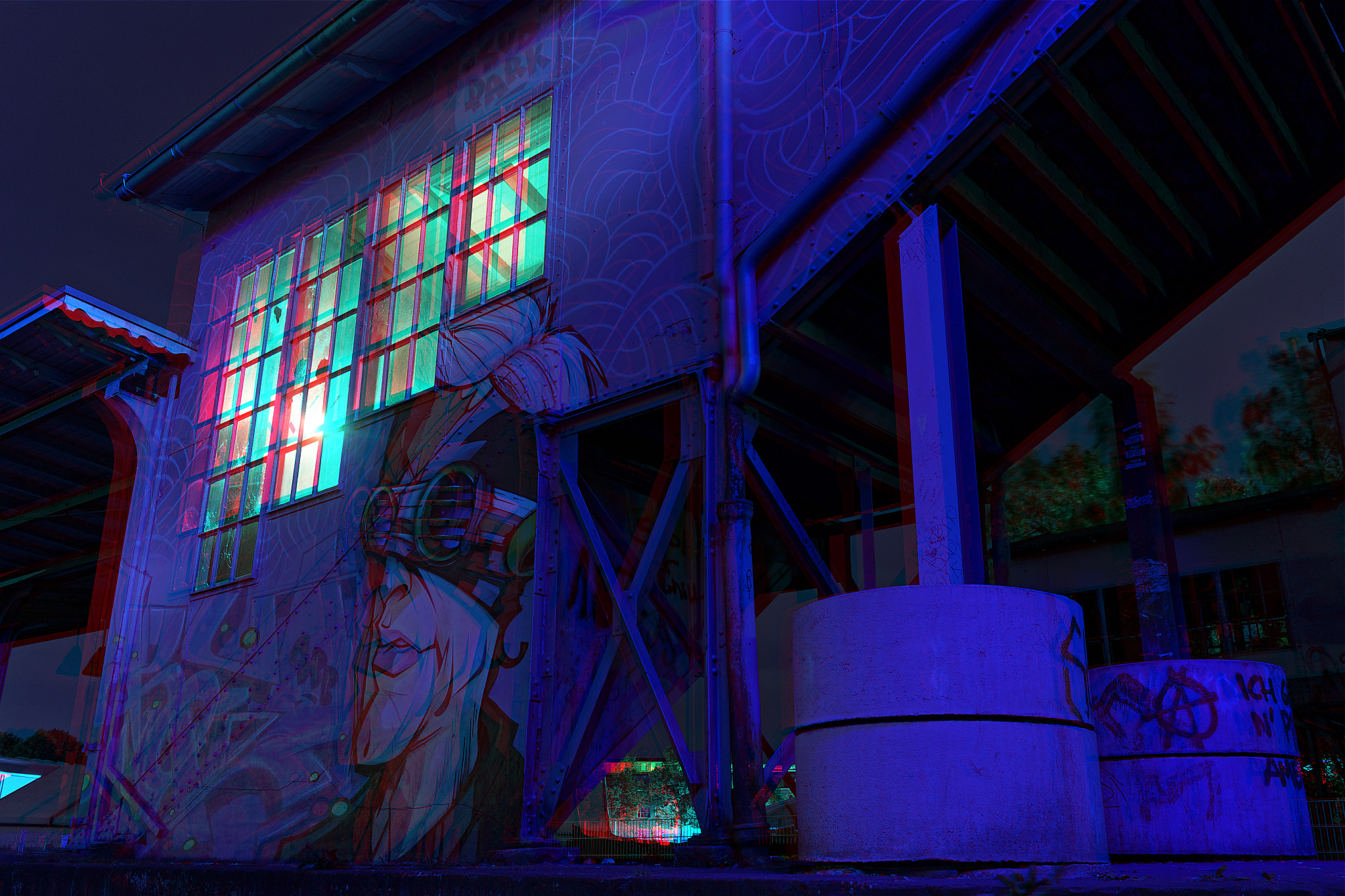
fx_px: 1121
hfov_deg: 61.9
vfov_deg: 43.6
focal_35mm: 30
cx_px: 672
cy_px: 448
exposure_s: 30
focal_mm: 20
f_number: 5.6
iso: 400
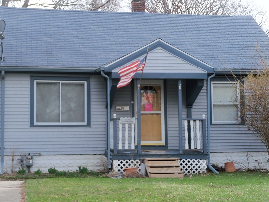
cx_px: 129
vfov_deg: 20.2
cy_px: 104
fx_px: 567
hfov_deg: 26.7
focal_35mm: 73
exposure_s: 1/200
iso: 80
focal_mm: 12.2
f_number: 3.5
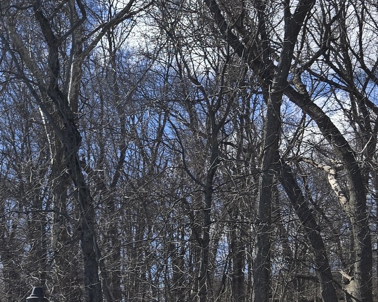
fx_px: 929
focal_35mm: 83
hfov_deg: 19.4
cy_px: 357
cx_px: -225
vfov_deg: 17.7
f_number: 1.7
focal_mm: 6.3
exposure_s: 1/722
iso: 12
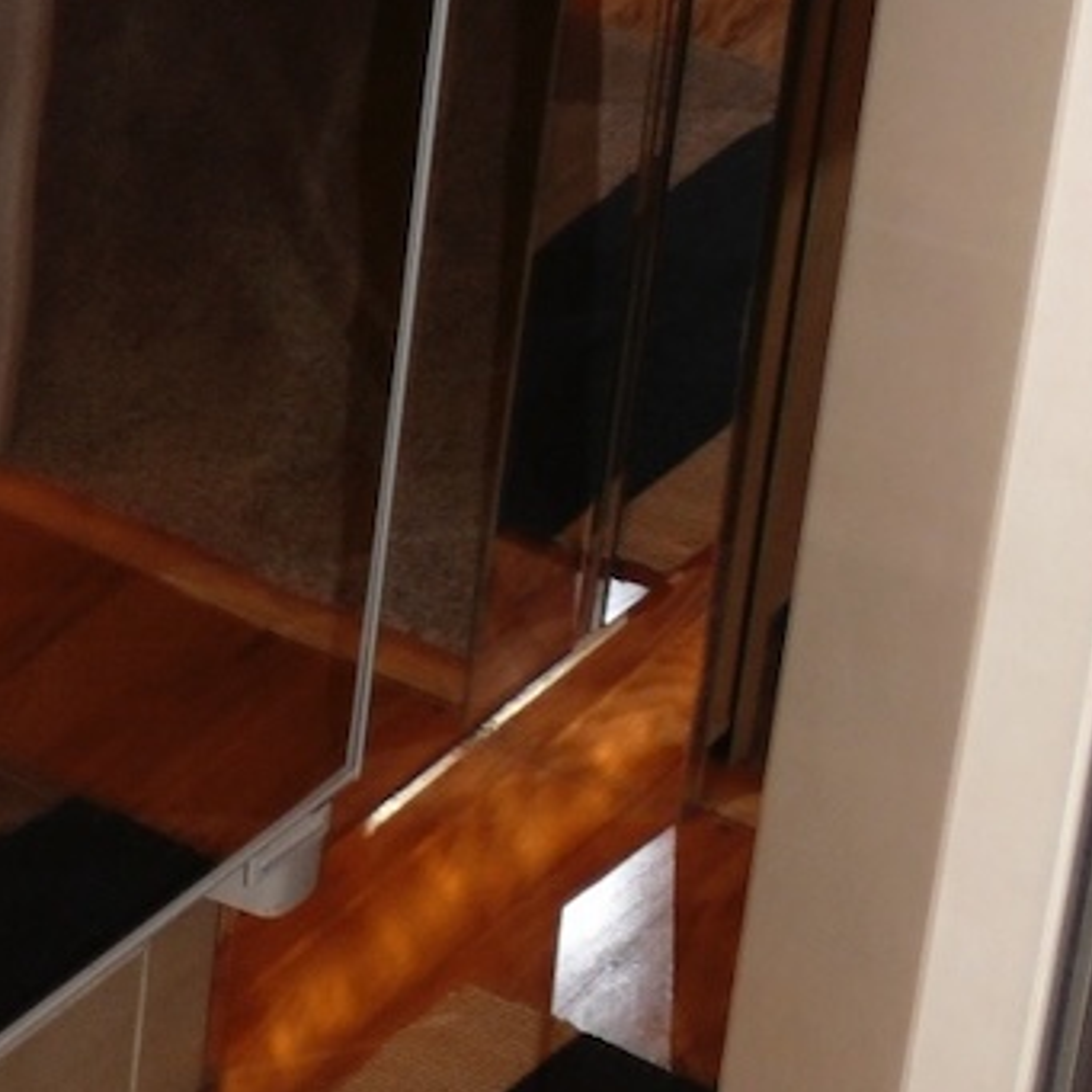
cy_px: -655
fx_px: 4319
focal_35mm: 121
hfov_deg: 14.0
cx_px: -205
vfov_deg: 13.4
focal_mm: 7.4
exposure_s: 1/30
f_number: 2.8
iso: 100
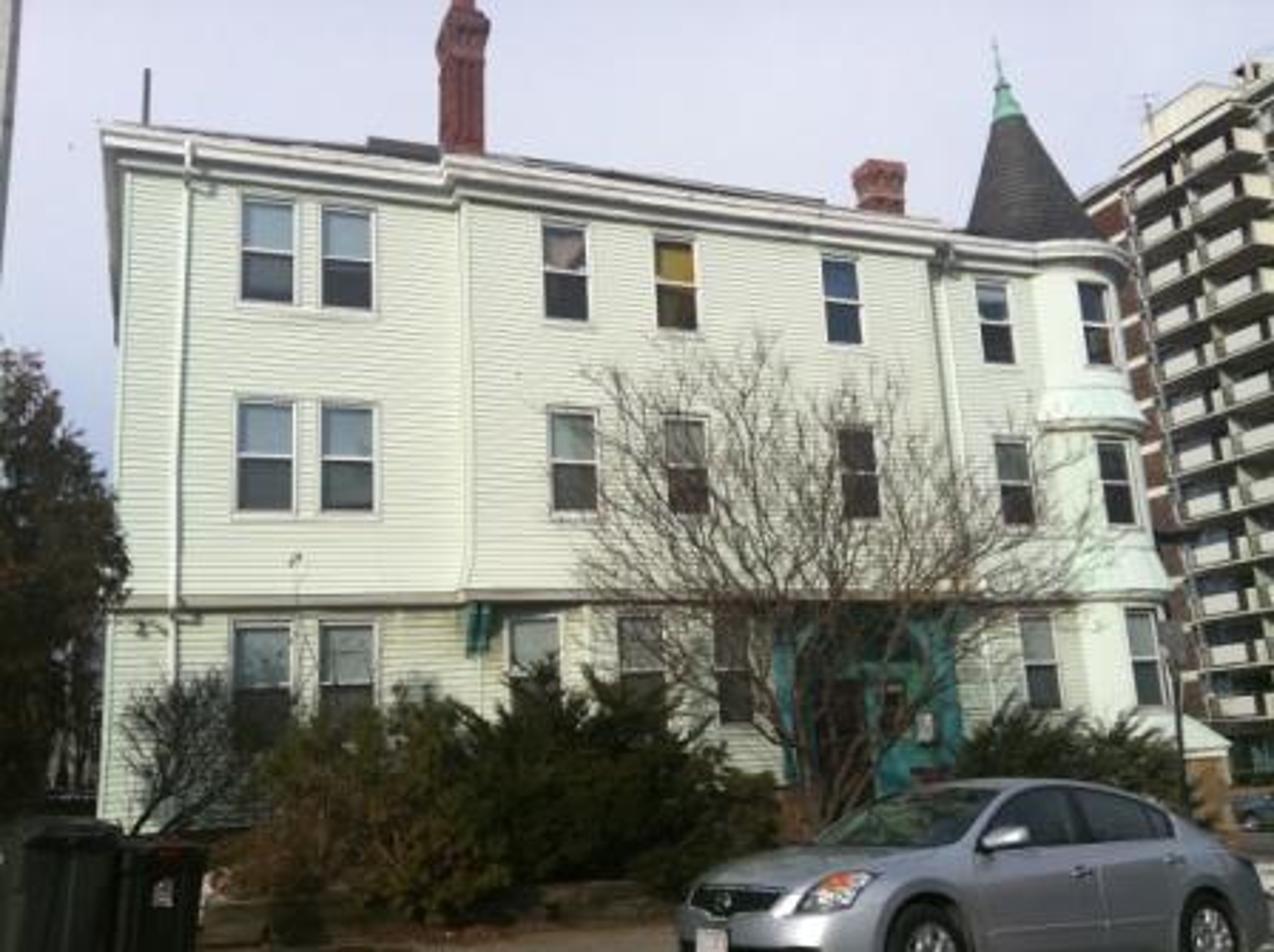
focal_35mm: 35
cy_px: 476
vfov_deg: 40.6
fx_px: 1287
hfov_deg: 52.7
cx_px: 637
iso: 80
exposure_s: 1/1885
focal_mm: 3.85
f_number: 2.8
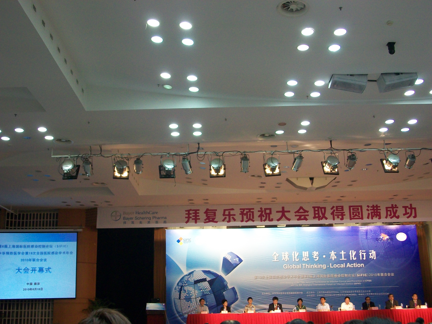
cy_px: 162
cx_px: 216
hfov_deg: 44.8
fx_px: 524
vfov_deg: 34.3
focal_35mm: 42
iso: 160
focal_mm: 7.1
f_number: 3.2
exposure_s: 1/15
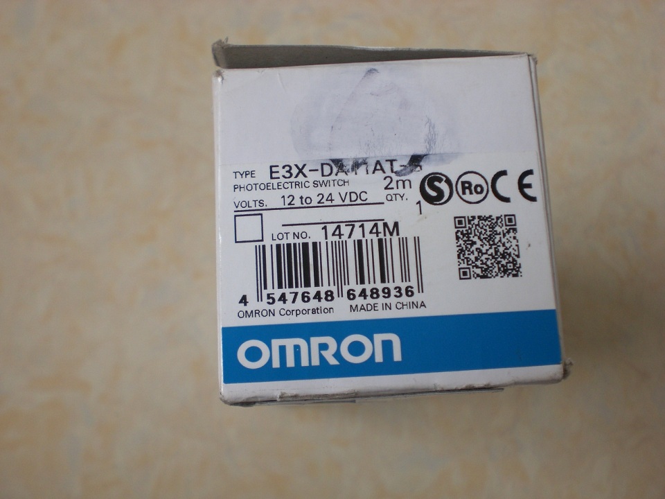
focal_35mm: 38
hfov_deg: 49.0
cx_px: 332
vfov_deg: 37.7
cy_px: 250
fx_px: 730
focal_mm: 6.3
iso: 100
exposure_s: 1/160
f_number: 3.1
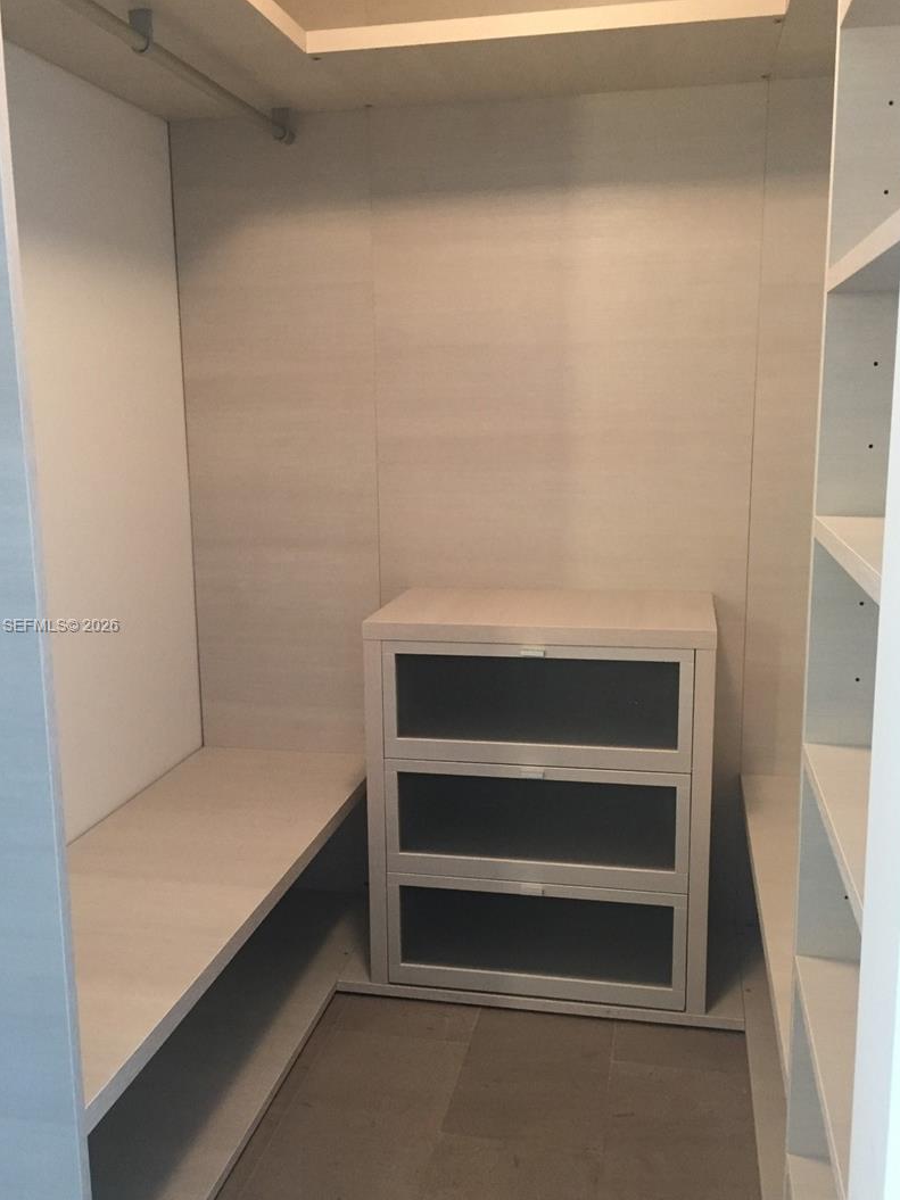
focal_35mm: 33
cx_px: 420
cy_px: 627
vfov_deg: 55.3
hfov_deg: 42.9
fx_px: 1144
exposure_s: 1/30
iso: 200
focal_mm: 4.15
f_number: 2.2
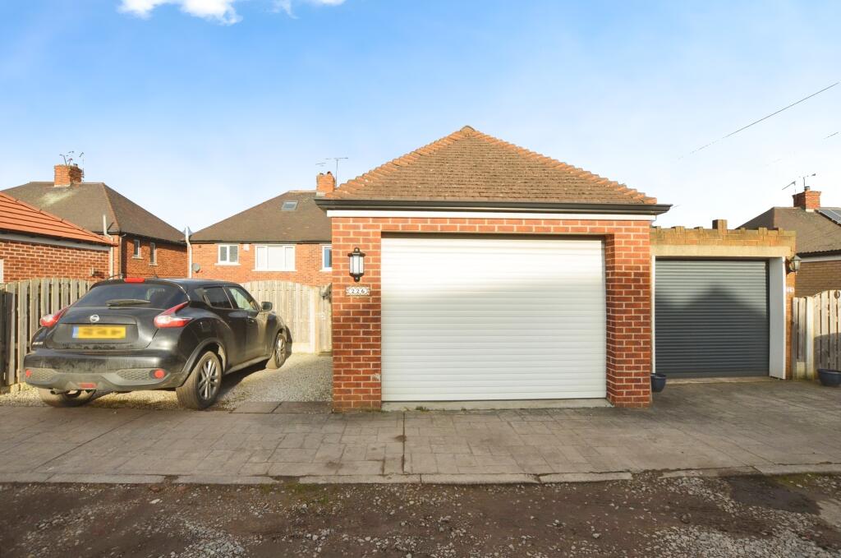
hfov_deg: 100.5
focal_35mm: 15
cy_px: 279
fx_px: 350
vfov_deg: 77.1
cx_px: 420
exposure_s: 1/250
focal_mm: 10
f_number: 8
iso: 180
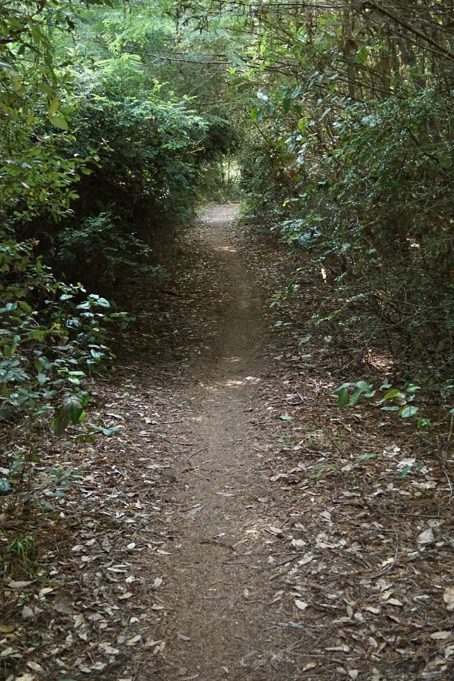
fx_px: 890
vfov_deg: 41.9
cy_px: 308
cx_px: 194
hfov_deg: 28.6
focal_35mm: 47
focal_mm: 26
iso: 3200
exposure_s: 1/50
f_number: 4.5
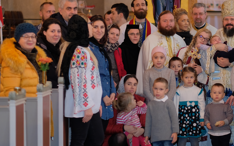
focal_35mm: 161
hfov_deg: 12.9
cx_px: 201
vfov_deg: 8.1
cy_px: 49
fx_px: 1027
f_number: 1.4
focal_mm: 56
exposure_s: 1/125
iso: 800
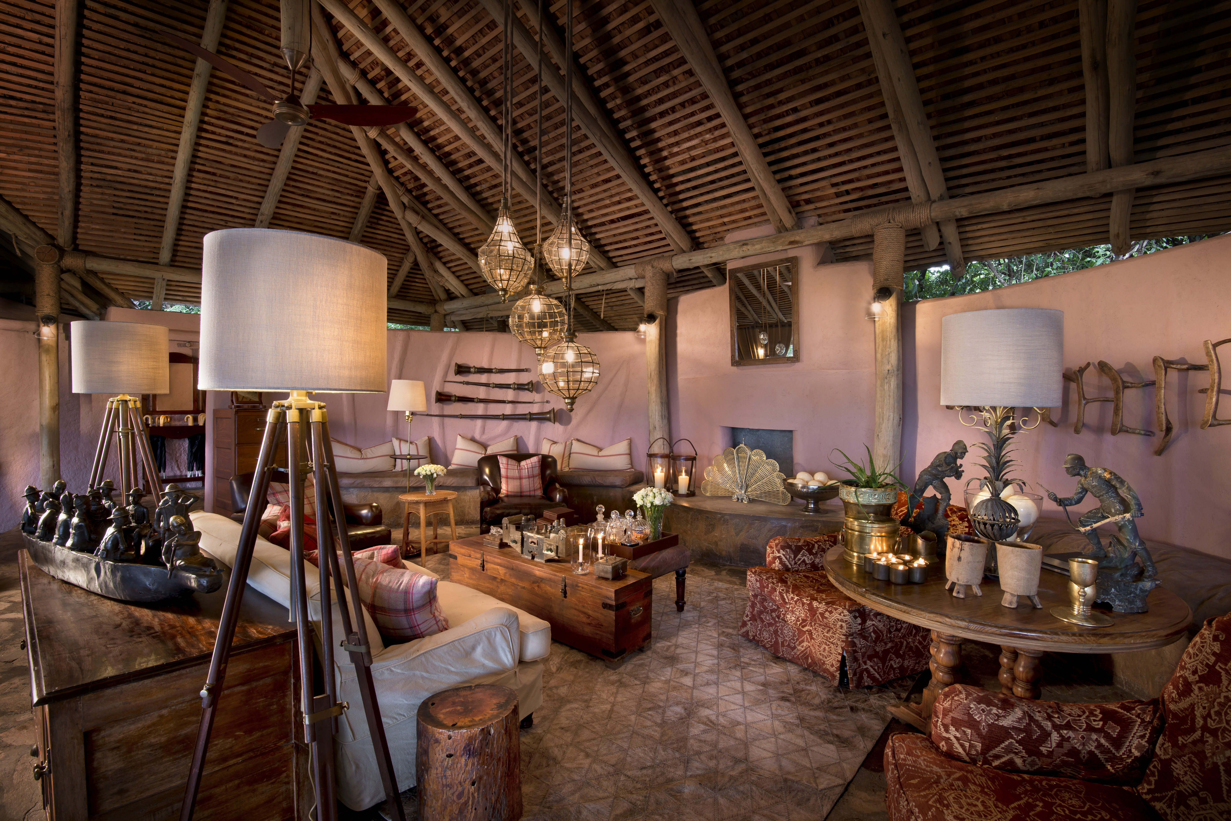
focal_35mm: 16
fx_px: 547
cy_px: 410
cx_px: 616
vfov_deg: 73.8
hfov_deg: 96.7
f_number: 9.5
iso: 200
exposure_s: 1/1.43
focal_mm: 16
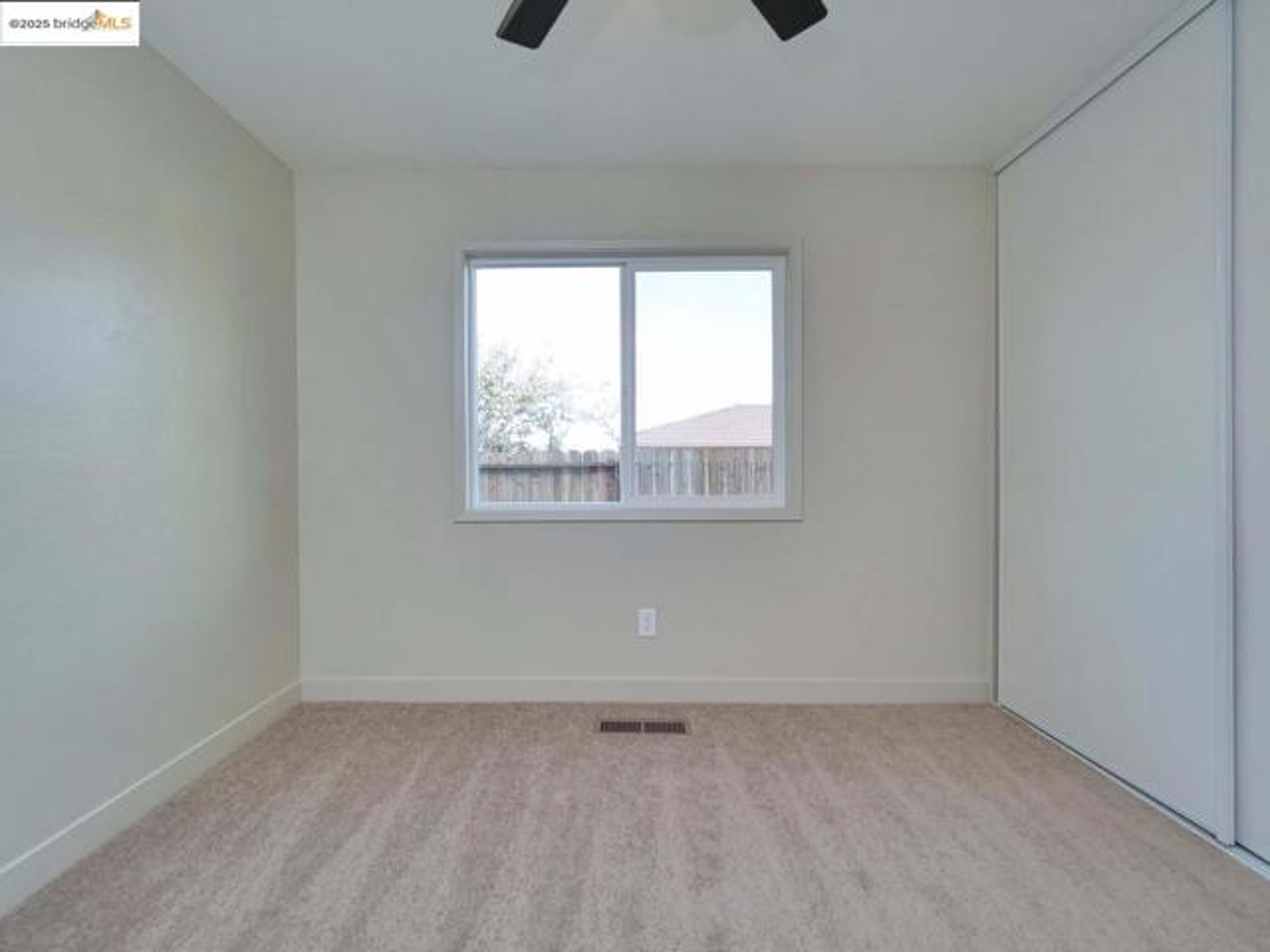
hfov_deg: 102.1
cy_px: 476
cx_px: 635
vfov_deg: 85.7
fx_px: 514
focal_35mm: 14
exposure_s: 1/160
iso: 800
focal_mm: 7
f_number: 6.3
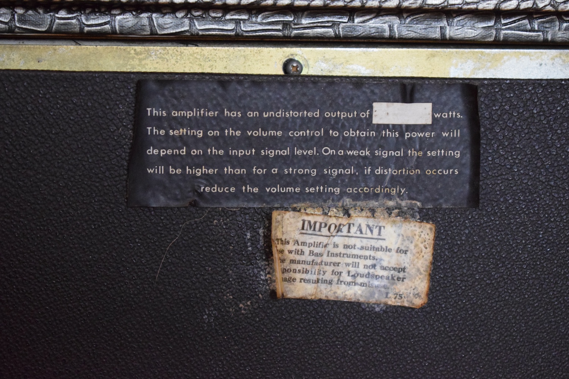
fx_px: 1304
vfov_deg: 16.6
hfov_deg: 24.6
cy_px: 190
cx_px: 284
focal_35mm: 82
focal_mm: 55
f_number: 5.6
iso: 6400
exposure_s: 1/60
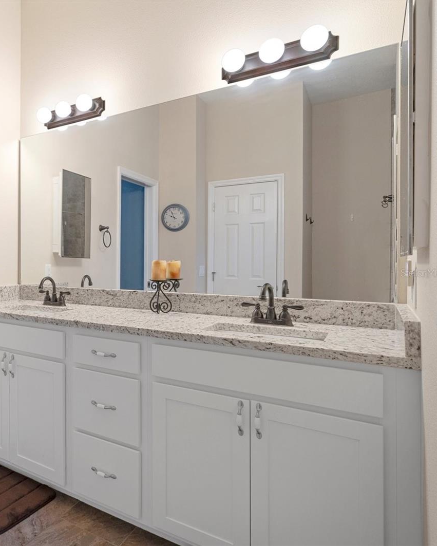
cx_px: 35
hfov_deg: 51.2
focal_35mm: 24
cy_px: 273
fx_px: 388
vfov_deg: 70.3
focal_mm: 17
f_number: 8
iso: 320
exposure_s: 1/3
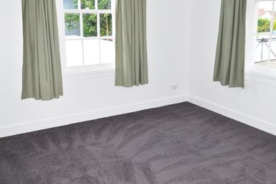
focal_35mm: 33
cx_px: 153
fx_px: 253
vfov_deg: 39.9
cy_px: 84
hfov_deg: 57.1
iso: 1800
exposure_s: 1/200
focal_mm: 18
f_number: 11
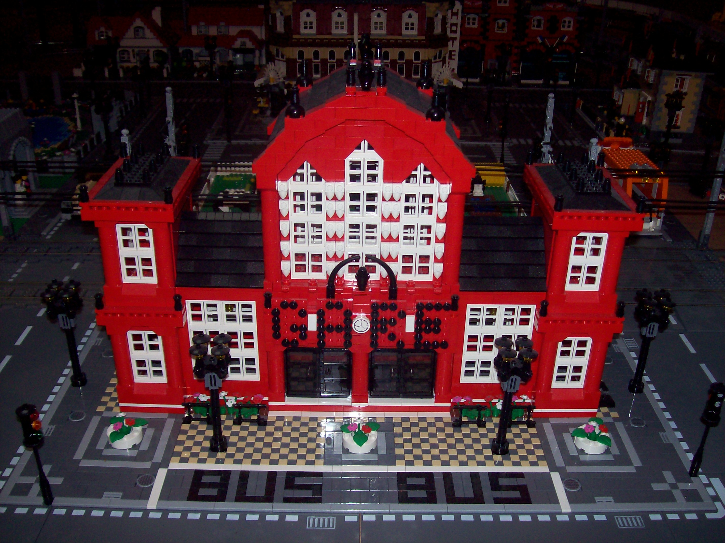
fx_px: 754
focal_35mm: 36
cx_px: 362
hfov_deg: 51.4
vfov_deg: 39.6
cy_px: 272
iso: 80
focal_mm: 6
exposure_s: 1/64
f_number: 2.7
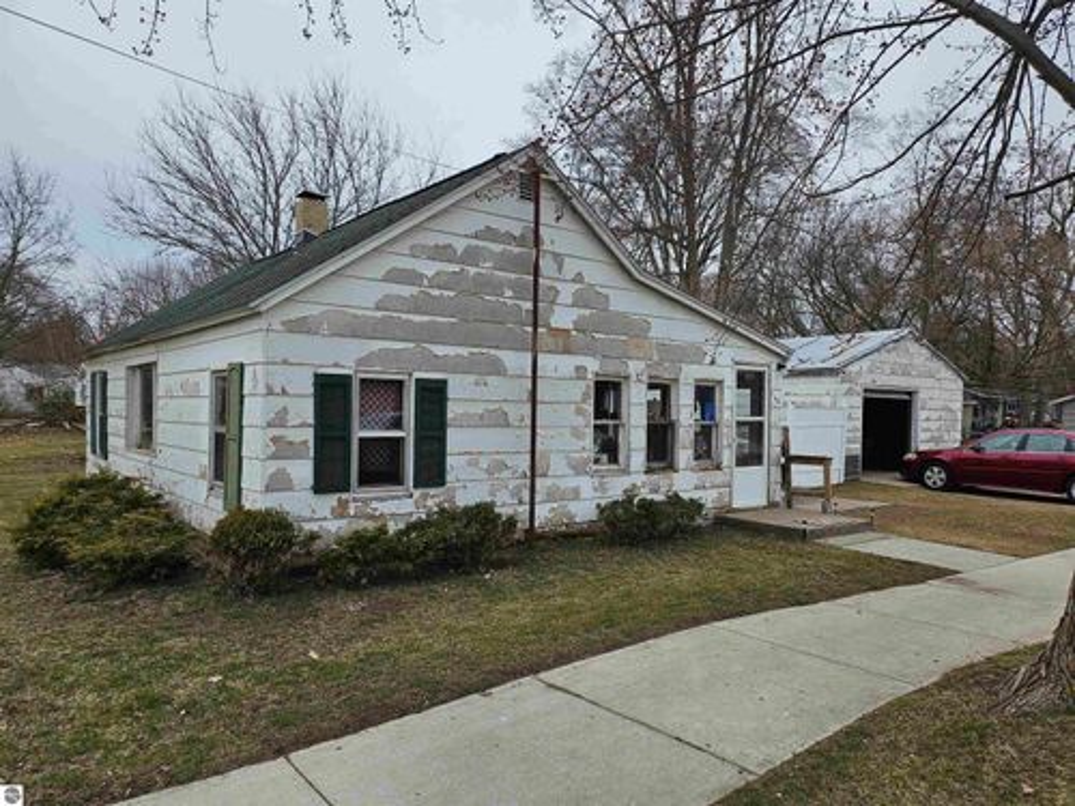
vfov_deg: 56.8
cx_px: 538
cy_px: 403
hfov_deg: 71.6
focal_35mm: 24
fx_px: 745
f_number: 1.8
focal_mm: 5
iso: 50
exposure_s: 1/1255
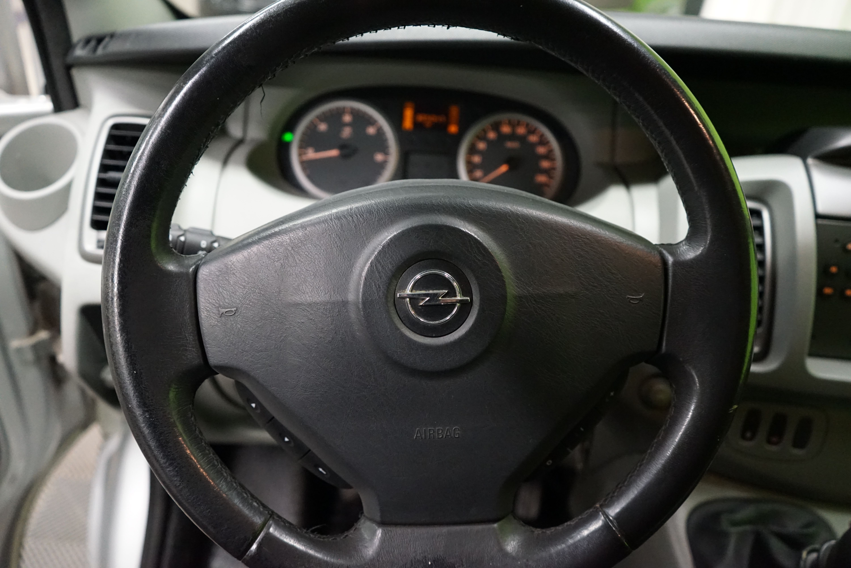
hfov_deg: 65.5
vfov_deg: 46.4
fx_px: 662
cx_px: 426
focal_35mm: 28
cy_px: 284
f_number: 3.5
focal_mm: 28
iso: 5000
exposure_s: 1/160
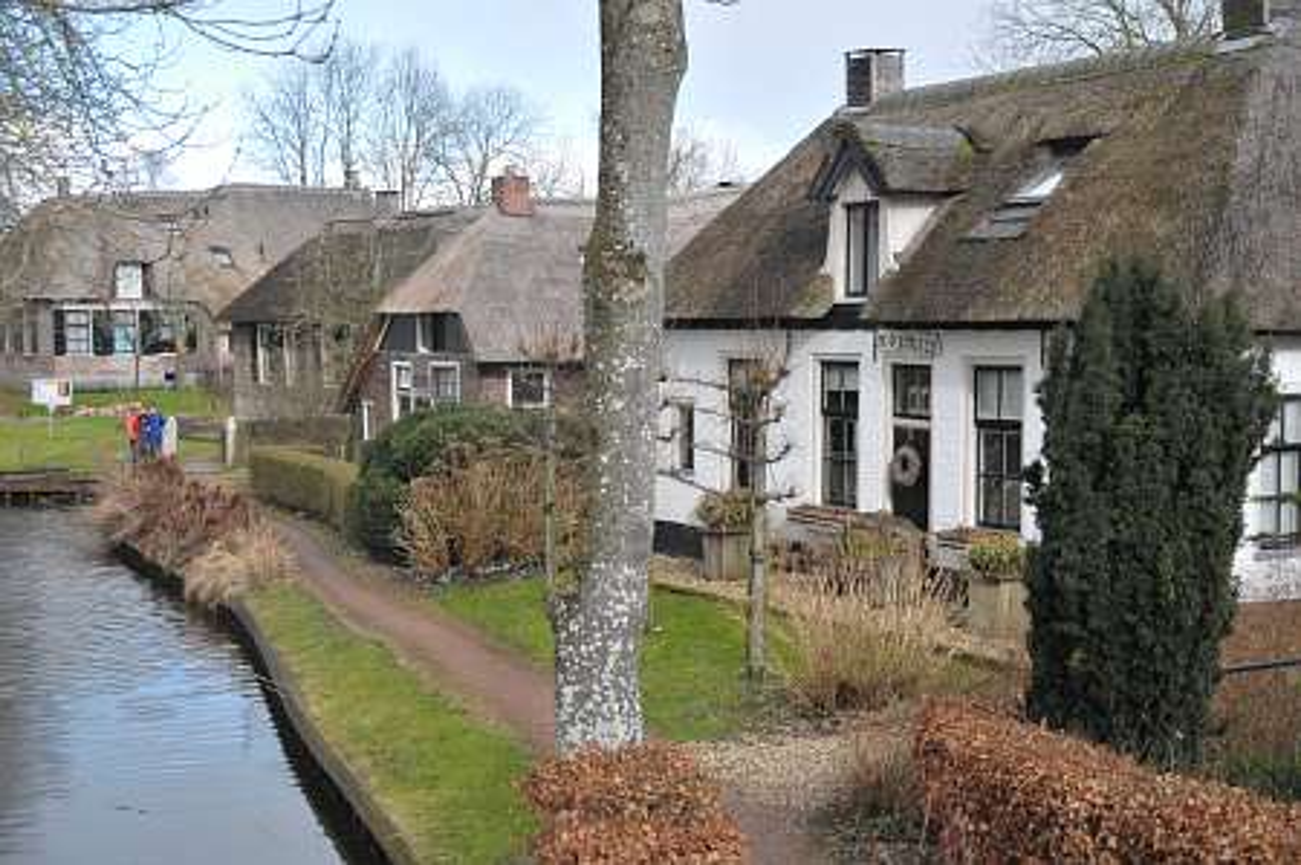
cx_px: 650
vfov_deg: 23.7
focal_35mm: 57
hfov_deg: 35.1
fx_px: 2058
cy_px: 432
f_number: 4.5
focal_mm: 38
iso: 320
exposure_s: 1/320
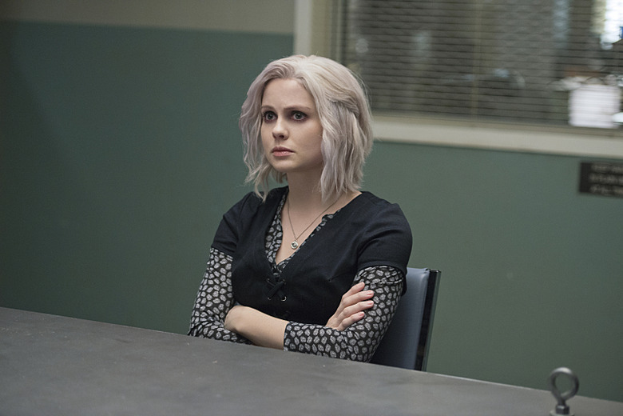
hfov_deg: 22.6
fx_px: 1557
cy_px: 208
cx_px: 312
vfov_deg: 15.2
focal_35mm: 90
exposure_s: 1/100
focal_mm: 90
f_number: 2.8
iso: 3200
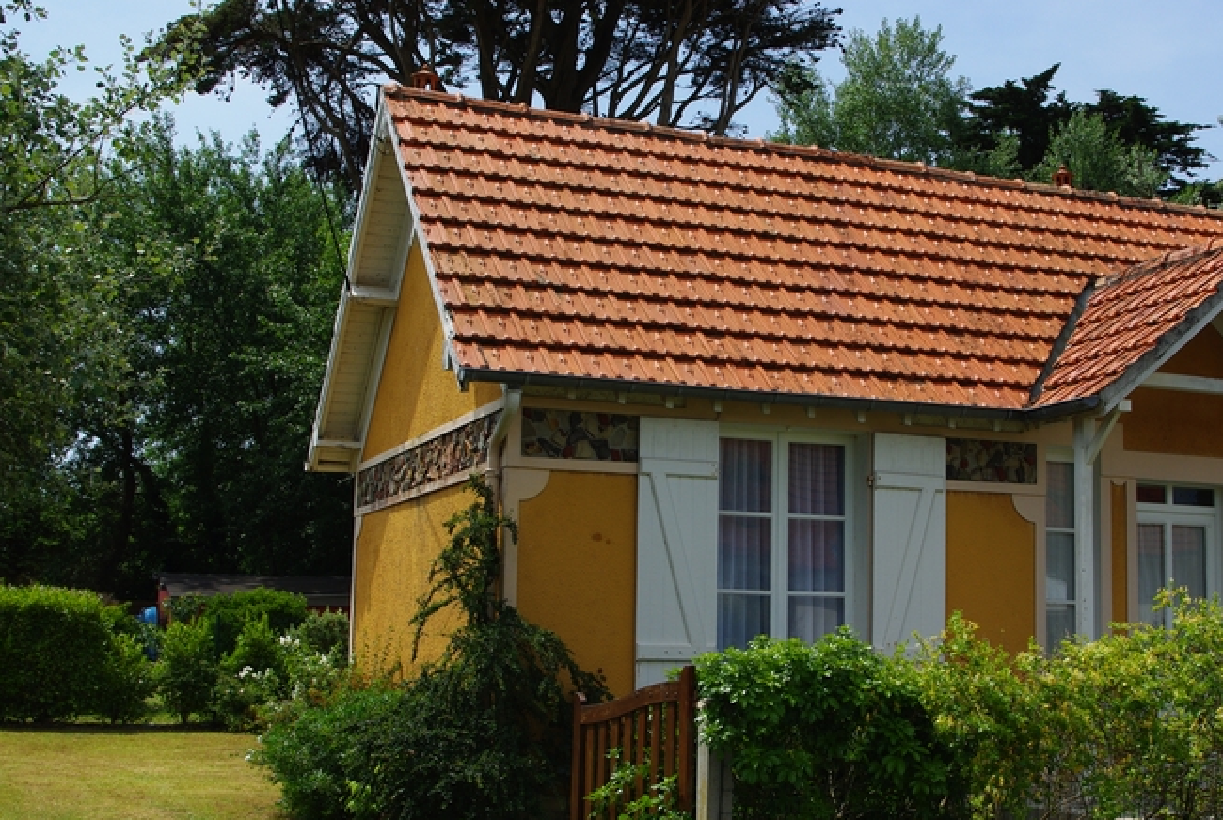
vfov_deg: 28.1
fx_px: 1634
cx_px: 736
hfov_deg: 40.9
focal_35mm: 48
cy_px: 476
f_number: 9.5
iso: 100
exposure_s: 1/180
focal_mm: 26.25
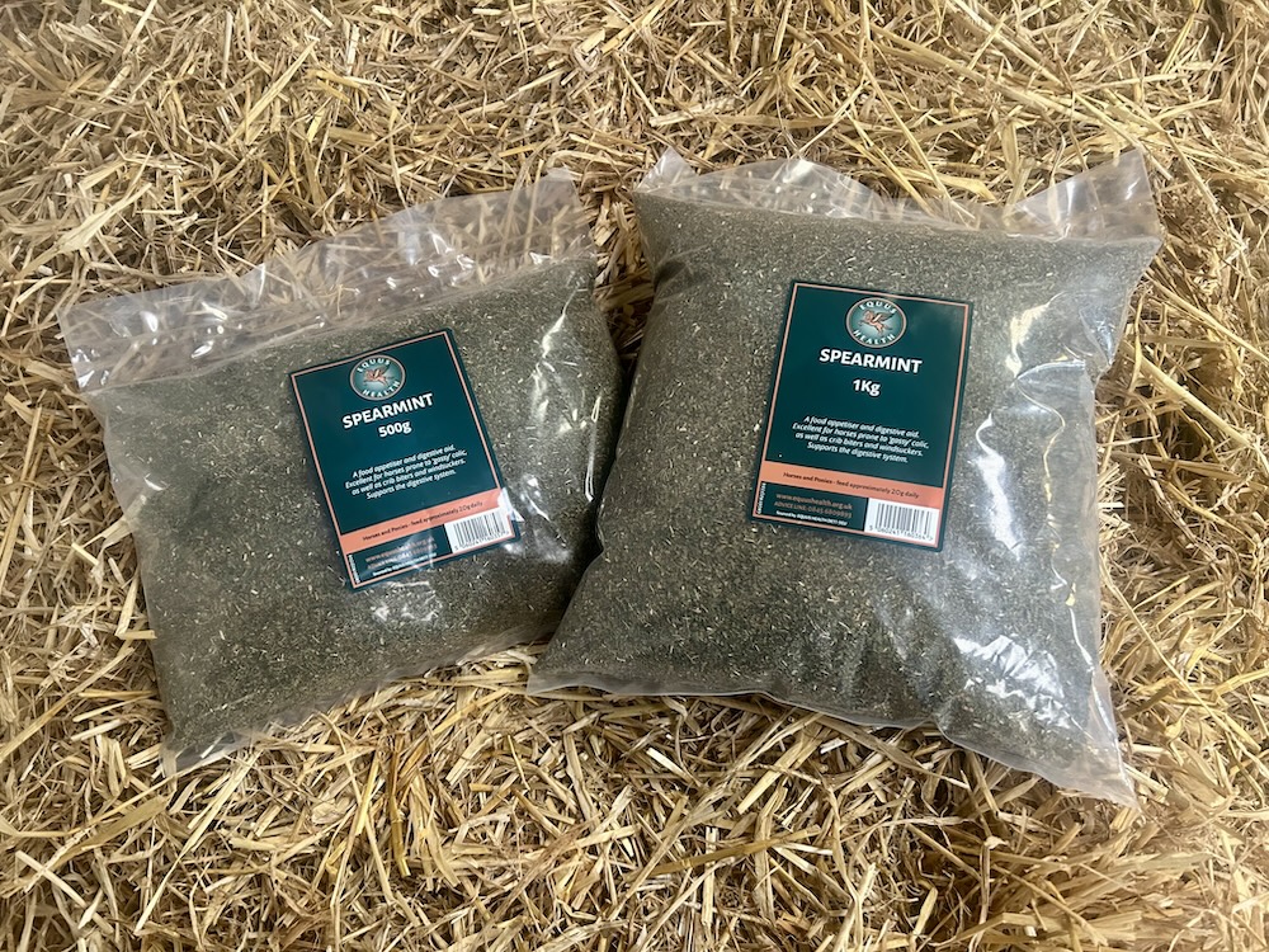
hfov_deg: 67.3
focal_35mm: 26
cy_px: 476
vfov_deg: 53.1
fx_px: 953
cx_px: 634
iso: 500
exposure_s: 1/50
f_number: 1.5
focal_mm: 5.7
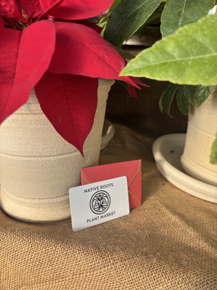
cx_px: 108
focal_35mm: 26
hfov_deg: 53.0
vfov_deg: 67.3
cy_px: 145
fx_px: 217
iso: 50
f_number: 1.6
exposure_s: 1/630
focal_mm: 5.96
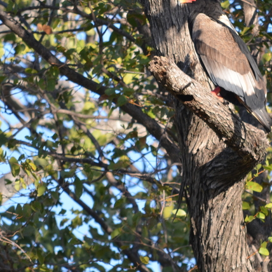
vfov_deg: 1.5
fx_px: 10143
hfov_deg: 1.5
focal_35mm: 1141
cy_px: 60
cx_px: 190
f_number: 5.6
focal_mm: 300
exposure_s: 1/500
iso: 400
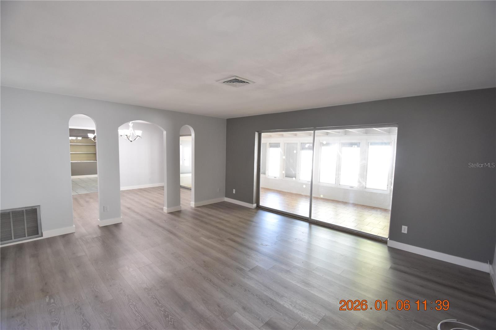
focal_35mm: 15
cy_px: 165
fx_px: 207
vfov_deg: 77.3
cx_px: 248
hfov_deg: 100.4
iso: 800
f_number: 3.5
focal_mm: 10
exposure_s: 1/45
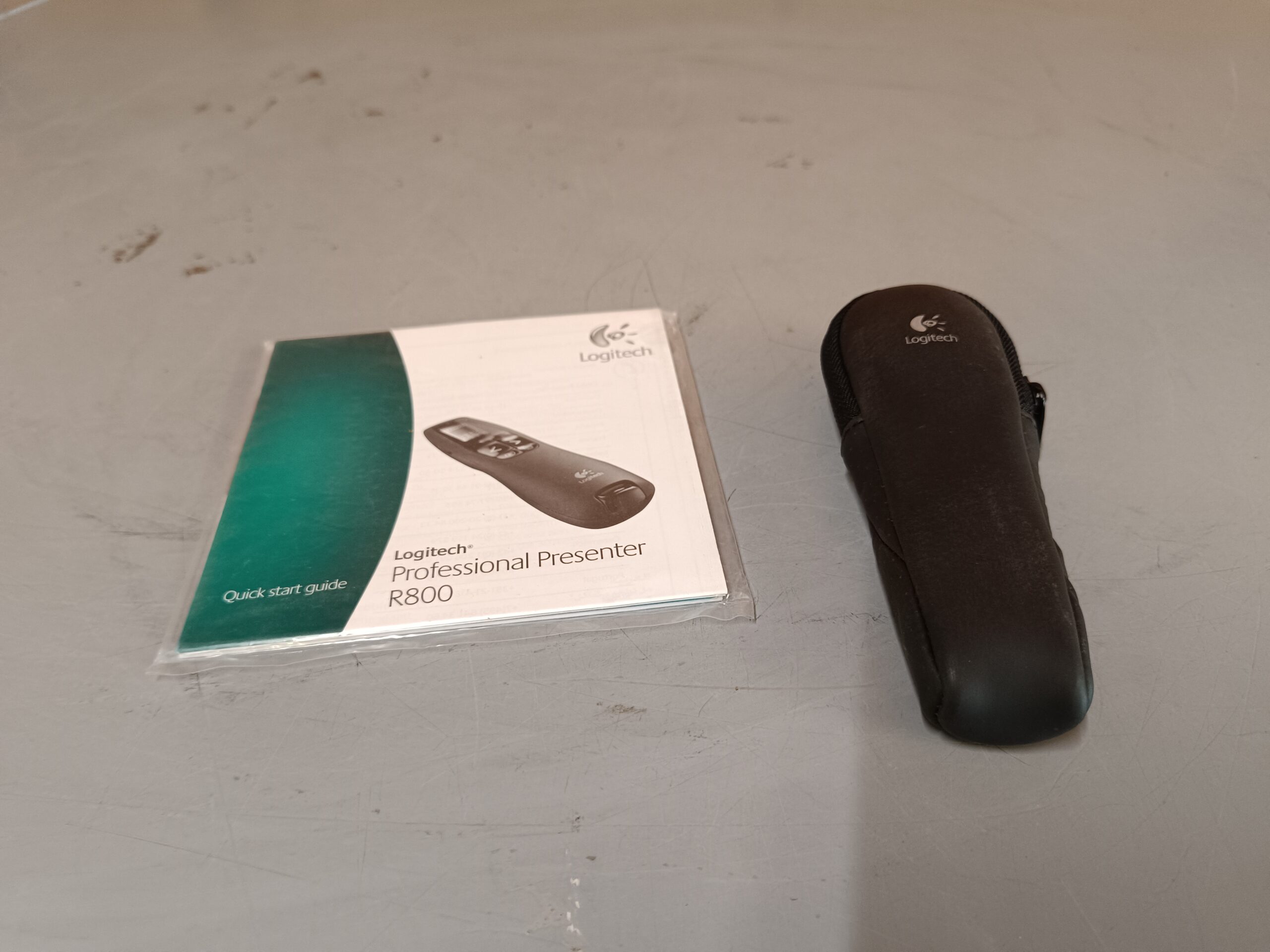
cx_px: 635
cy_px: 476
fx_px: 881
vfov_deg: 56.8
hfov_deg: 71.6
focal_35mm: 24
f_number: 1.88
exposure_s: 1/50.1
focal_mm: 5.59
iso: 548
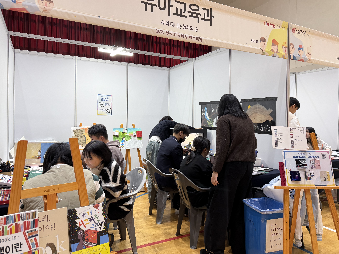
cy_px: 123
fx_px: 245
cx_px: 167
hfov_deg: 69.4
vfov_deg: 54.9
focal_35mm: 25
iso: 125
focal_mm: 6.76
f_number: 1.78
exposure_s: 1/120
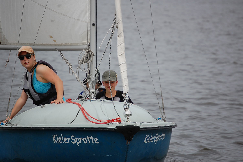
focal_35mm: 278
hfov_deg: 7.4
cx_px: 122
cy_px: 81
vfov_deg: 4.9
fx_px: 1871
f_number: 5.6
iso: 400
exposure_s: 1/2000
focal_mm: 185
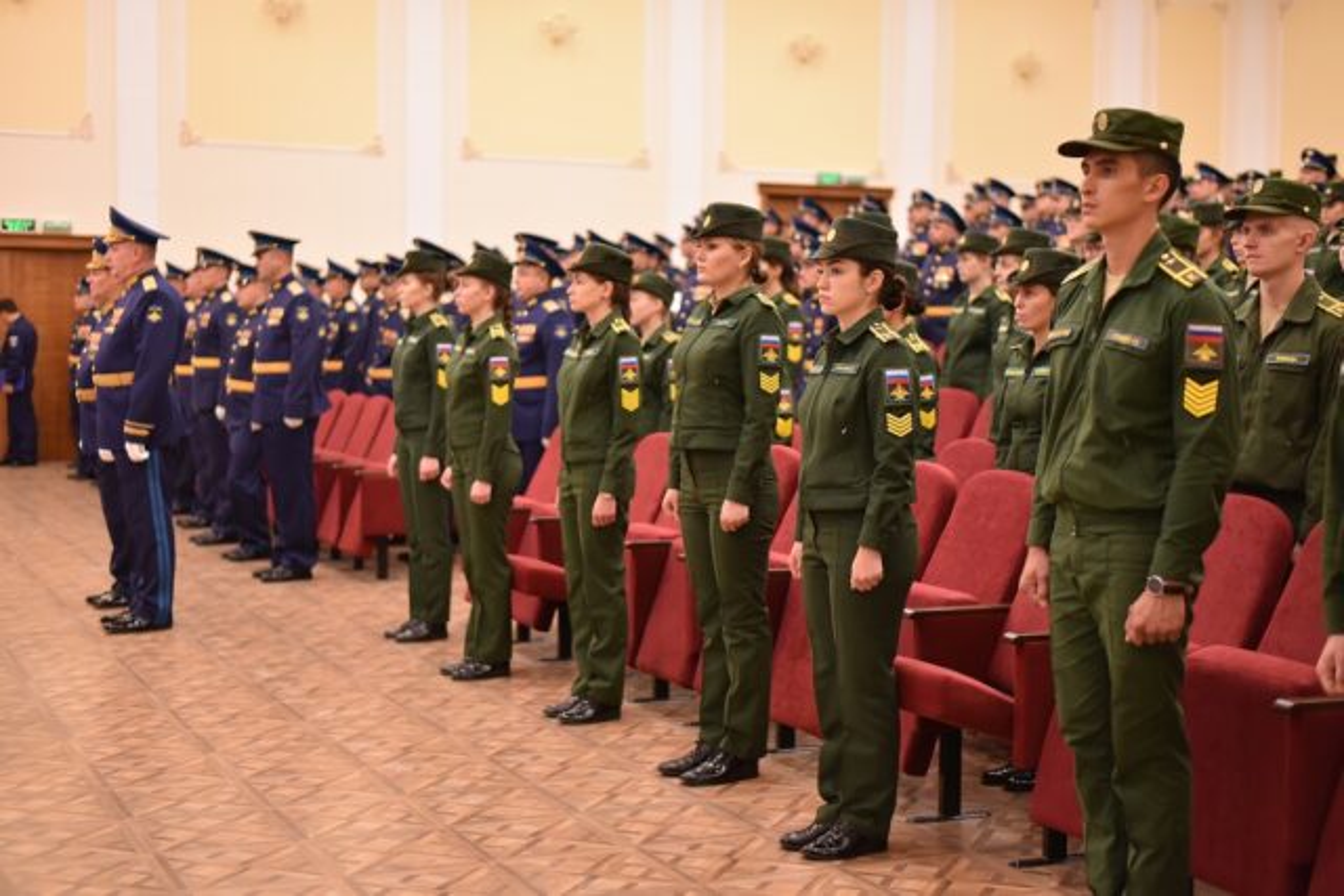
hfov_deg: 39.6
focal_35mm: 50
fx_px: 1867
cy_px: 448
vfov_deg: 27.0
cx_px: 672
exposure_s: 1/250
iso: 1600
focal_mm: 50
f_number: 2.2
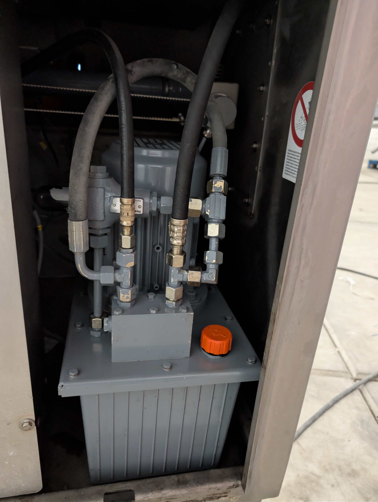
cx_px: 189
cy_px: 251
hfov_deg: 56.9
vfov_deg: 71.5
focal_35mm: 24
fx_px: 349
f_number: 1.68
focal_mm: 6.9
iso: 1340
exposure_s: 1/50
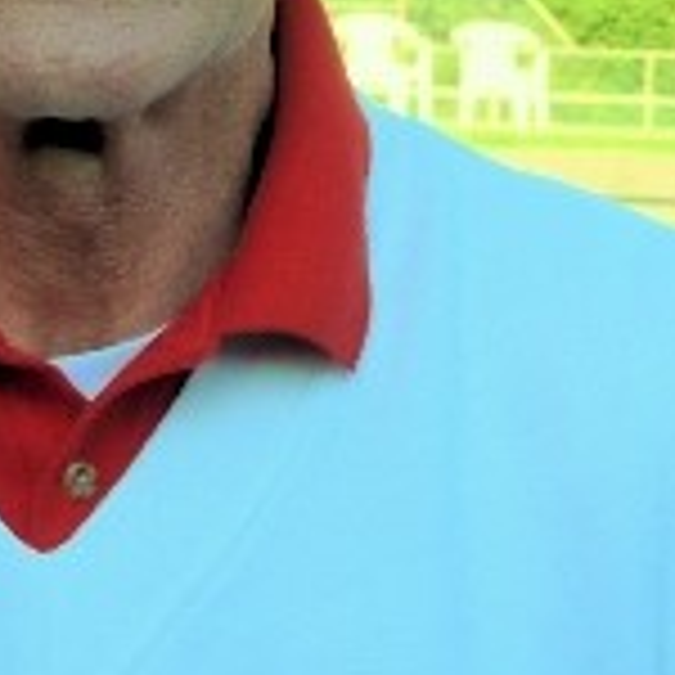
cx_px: 94
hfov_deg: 8.7
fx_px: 4434
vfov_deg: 8.6
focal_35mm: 201
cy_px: -40
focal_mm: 13.6
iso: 100
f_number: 4.7
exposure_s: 1/125
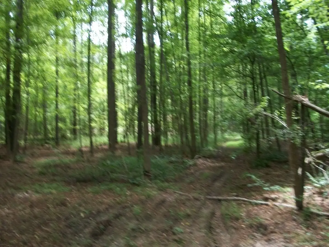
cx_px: 164
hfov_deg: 56.8
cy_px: 124
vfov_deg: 44.2
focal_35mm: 32
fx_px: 304
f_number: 2.9
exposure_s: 1/40
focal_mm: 5.7
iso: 80
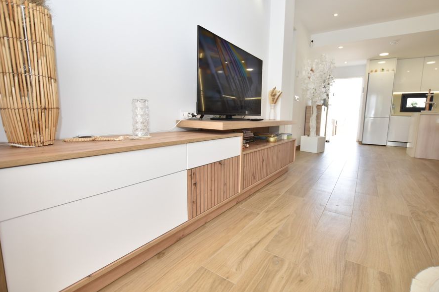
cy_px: 144
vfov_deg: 73.7
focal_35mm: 16
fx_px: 195
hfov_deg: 96.7
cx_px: 225
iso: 400
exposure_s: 1/200
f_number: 4.5
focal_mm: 10
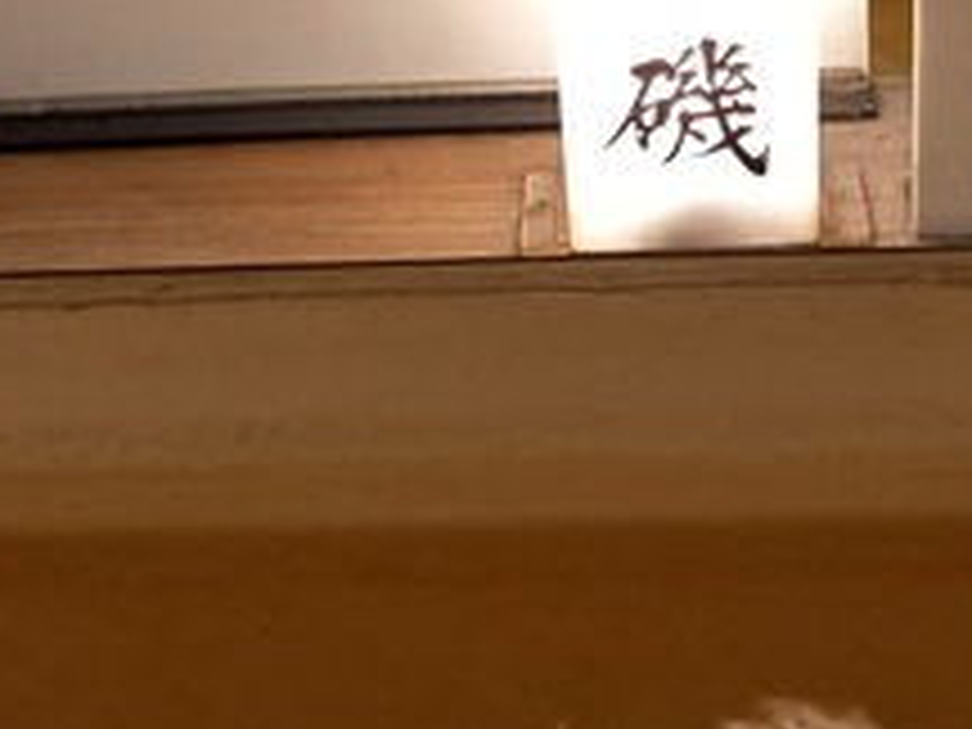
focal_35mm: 74
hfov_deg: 26.3
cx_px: 522
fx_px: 2078
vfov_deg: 19.7
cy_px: 140
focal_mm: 4.65
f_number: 1.8
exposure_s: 1/33
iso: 320
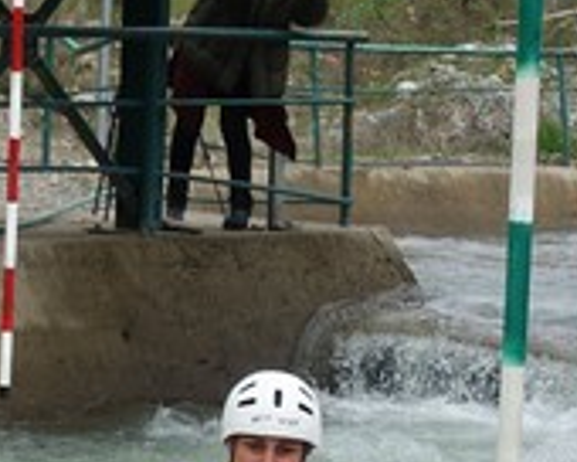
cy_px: 443
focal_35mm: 259
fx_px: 4423
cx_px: 31
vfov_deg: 6.0
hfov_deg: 7.4
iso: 125
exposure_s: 1/400
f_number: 5.6
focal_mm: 25.7
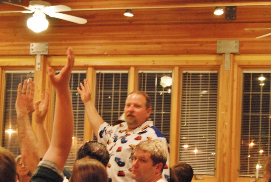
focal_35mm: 94
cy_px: 116
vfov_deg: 14.6
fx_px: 706
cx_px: 99
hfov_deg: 21.7
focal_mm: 45
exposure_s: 1/15
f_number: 5.3
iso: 1600
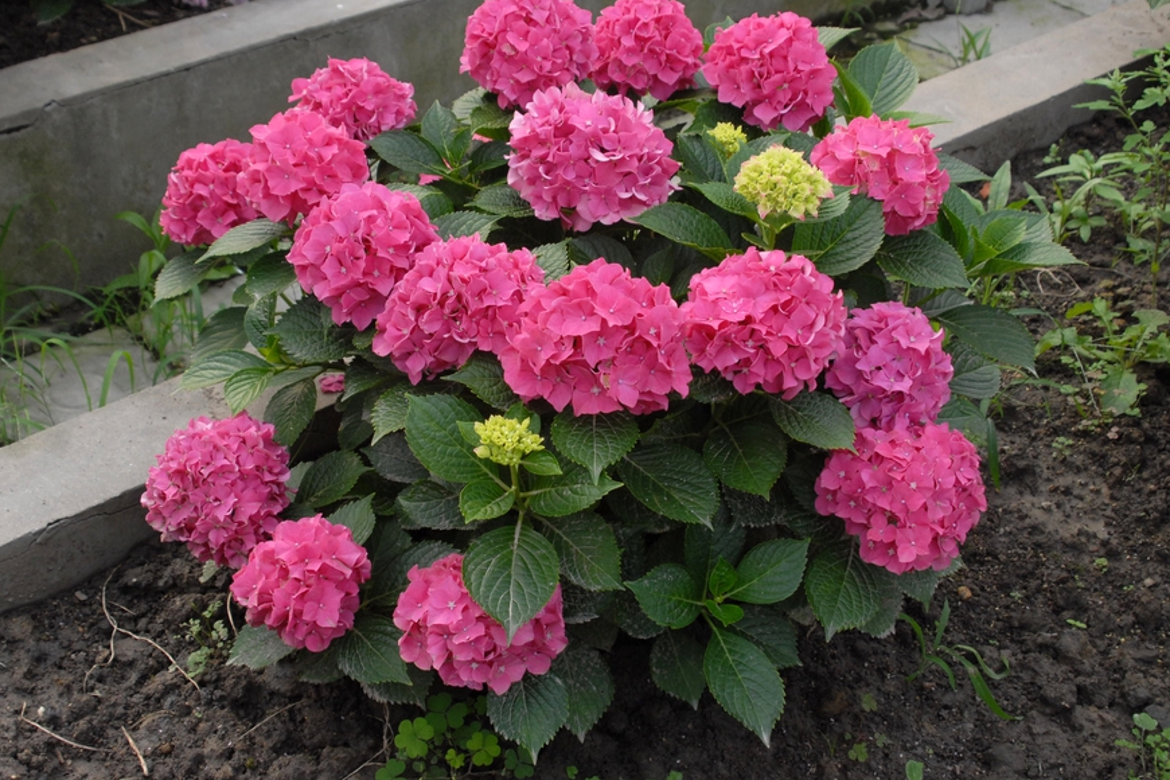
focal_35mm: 53
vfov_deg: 25.5
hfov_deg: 37.5
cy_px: 337
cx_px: 520
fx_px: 1722
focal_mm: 30
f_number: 6.3
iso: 400
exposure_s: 1/160
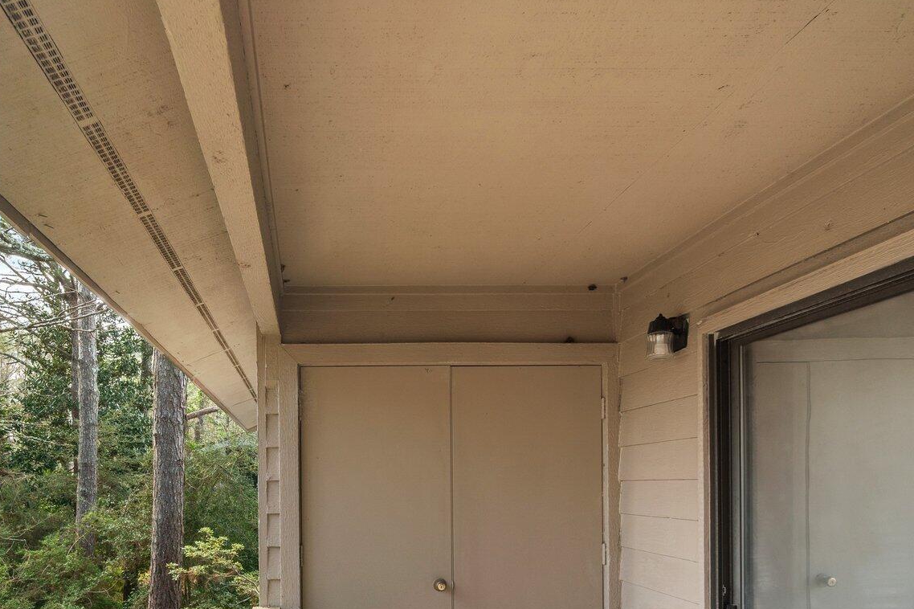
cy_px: 479
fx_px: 685
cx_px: 310
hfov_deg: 65.7
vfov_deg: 45.7
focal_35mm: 27
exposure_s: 1/20
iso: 100
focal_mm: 10
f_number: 8
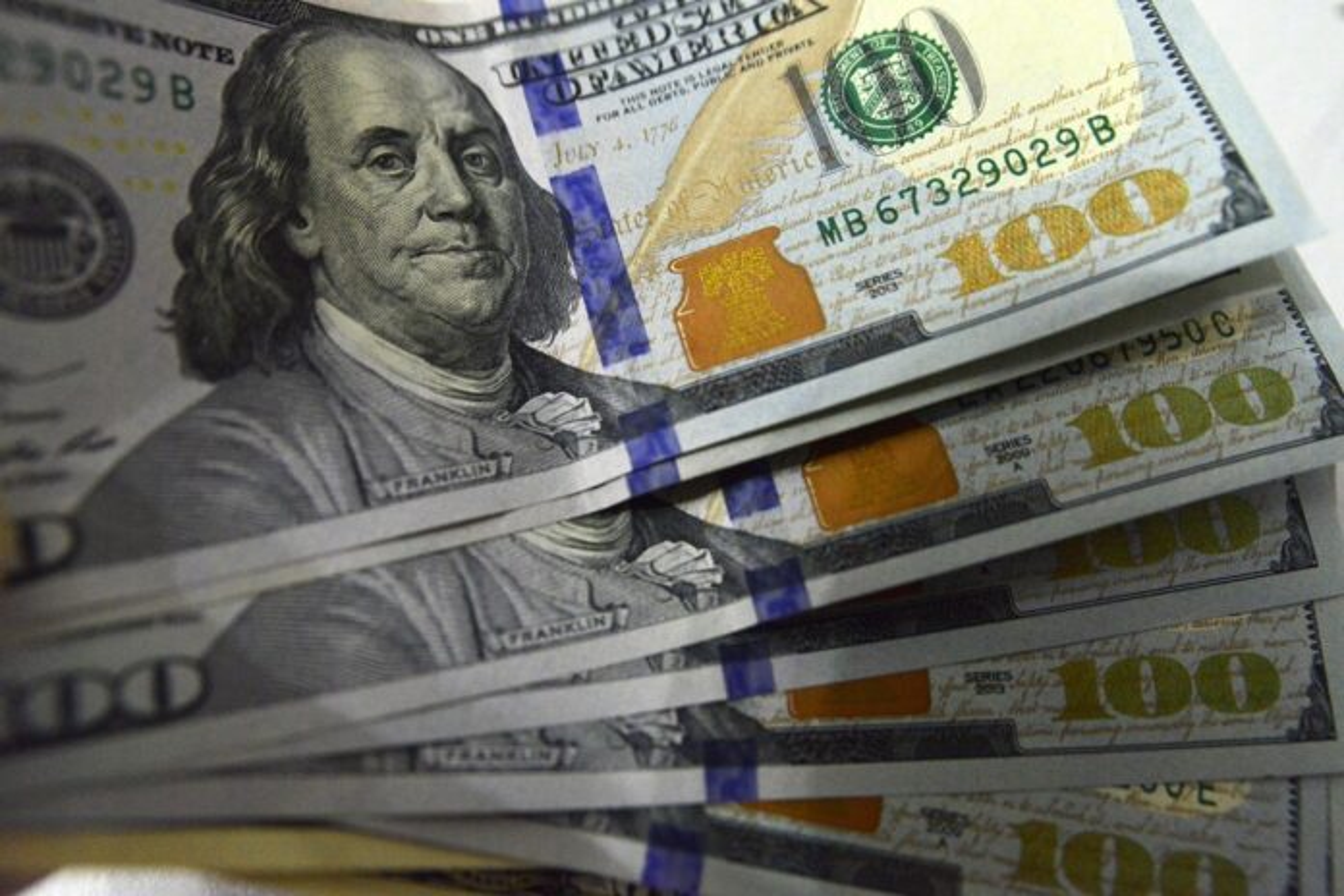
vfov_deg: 61.9
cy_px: 448
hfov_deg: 84.0
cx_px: 672
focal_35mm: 20
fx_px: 747
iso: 6400
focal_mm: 20
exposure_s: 1/100
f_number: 5
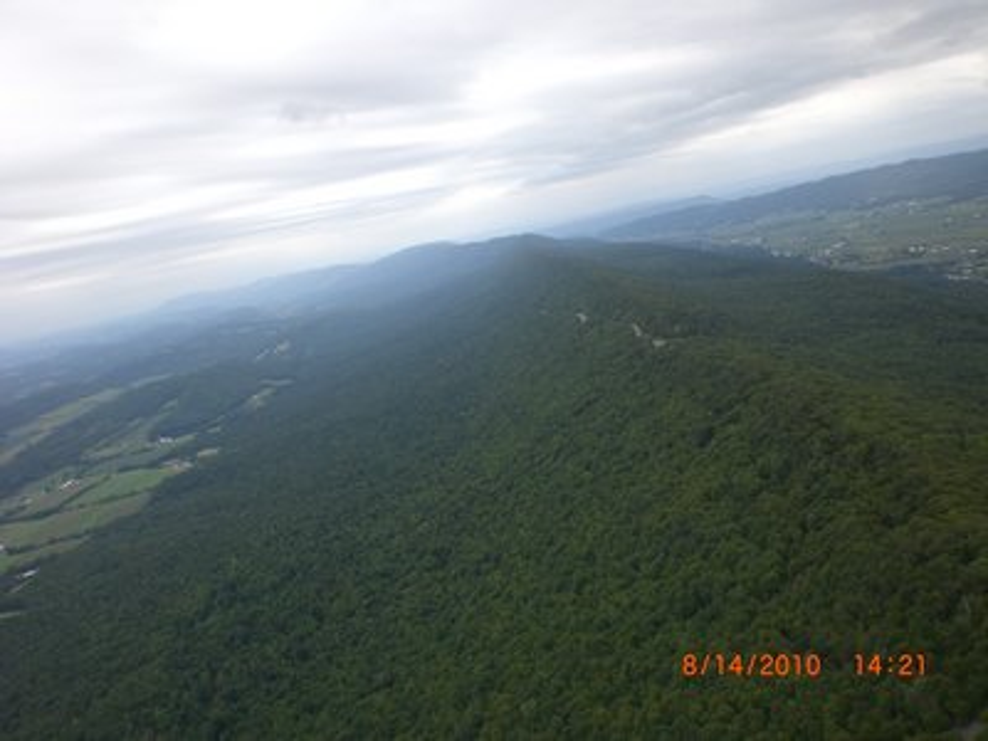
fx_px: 1085
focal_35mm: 38
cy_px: 370
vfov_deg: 37.7
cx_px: 494
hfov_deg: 49.0
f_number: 4.4
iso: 50
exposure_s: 1/400
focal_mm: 6.3
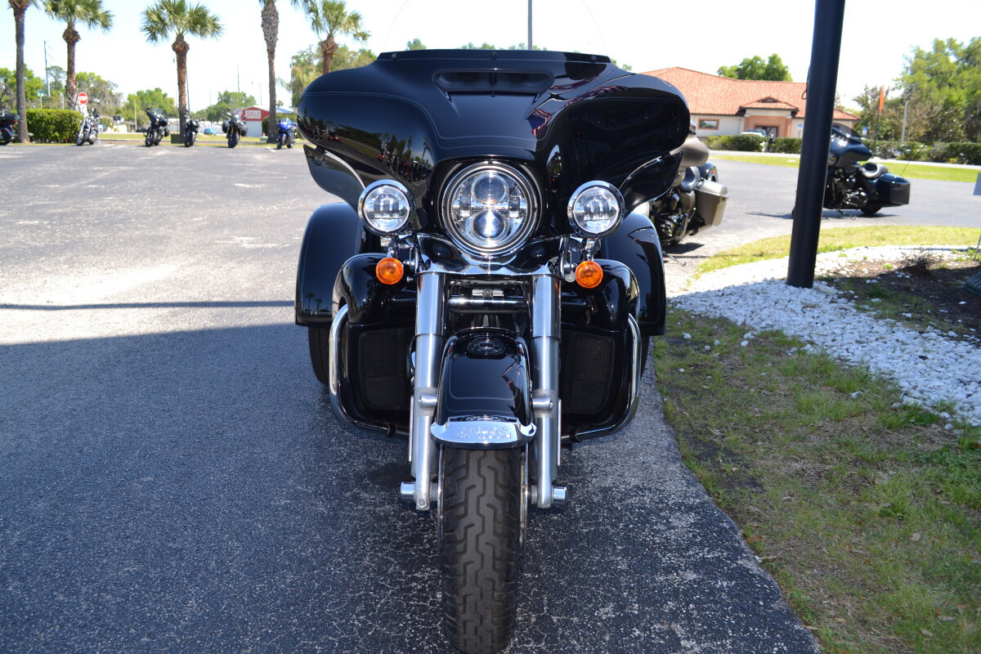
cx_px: 490
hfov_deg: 67.4
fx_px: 736
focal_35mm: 27
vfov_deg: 47.9
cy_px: 327
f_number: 5
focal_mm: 18
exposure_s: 1/200
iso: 100
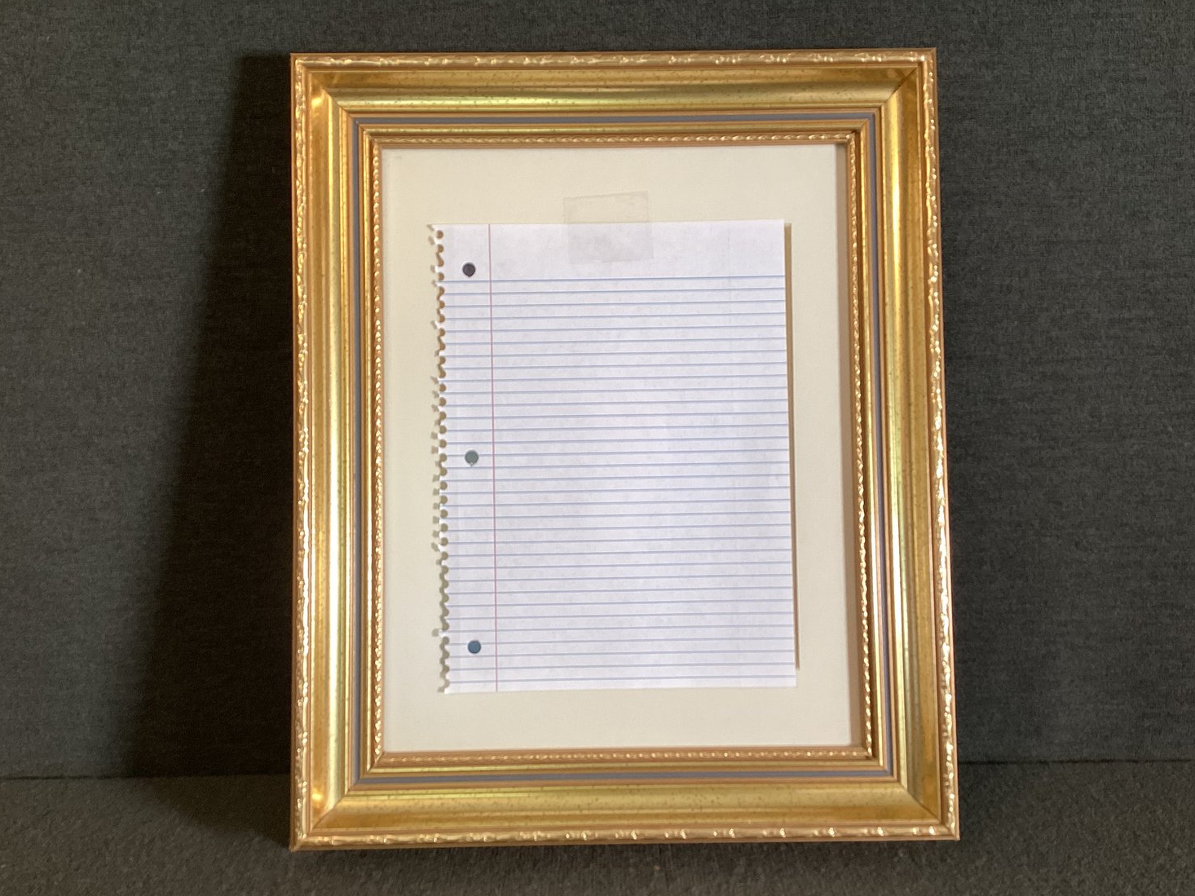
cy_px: 459
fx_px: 1105
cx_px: 587
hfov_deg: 56.8
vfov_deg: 44.1
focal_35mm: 32
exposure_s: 1/50
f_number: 2.4
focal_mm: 3.3
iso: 80
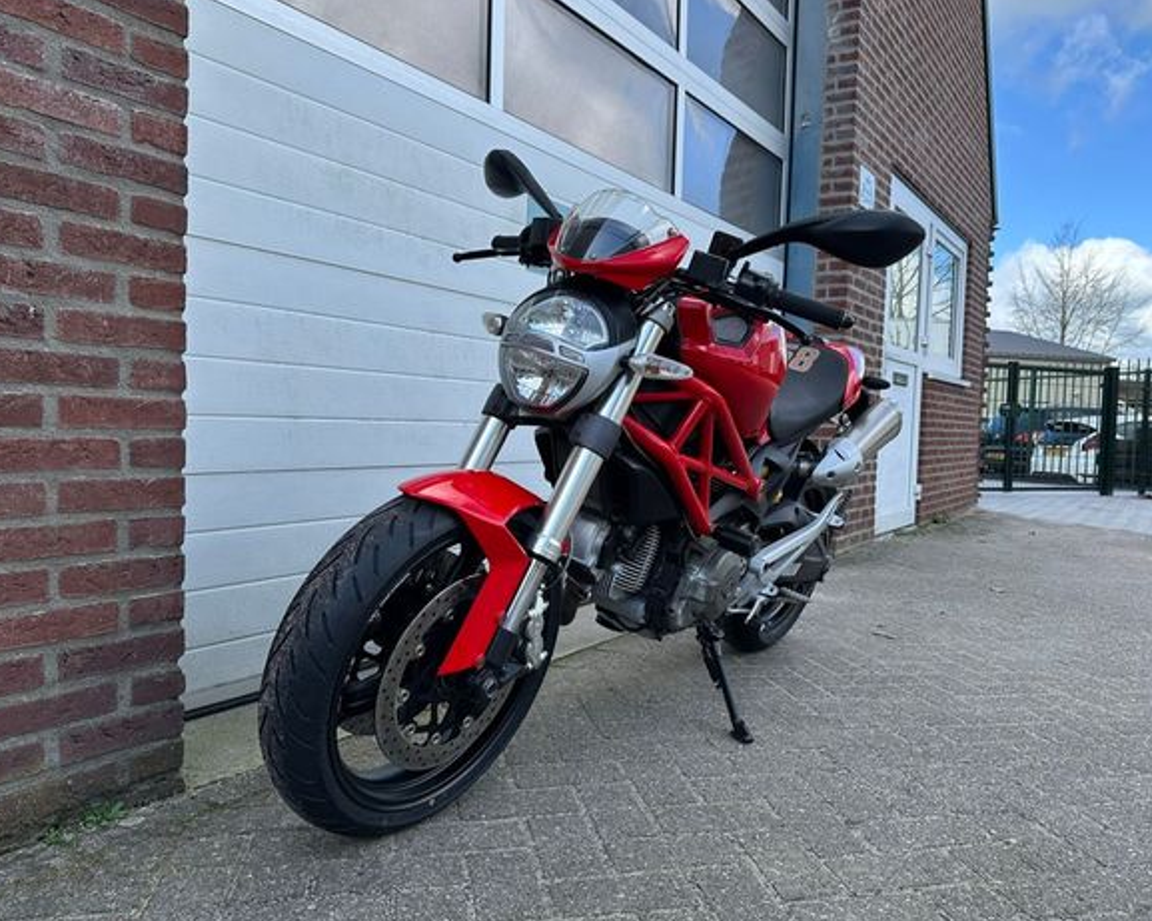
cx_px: 613
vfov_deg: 54.9
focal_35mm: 26
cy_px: 461
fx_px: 886
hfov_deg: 66.0
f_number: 1.78
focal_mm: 6.86
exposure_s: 1/1095
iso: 80
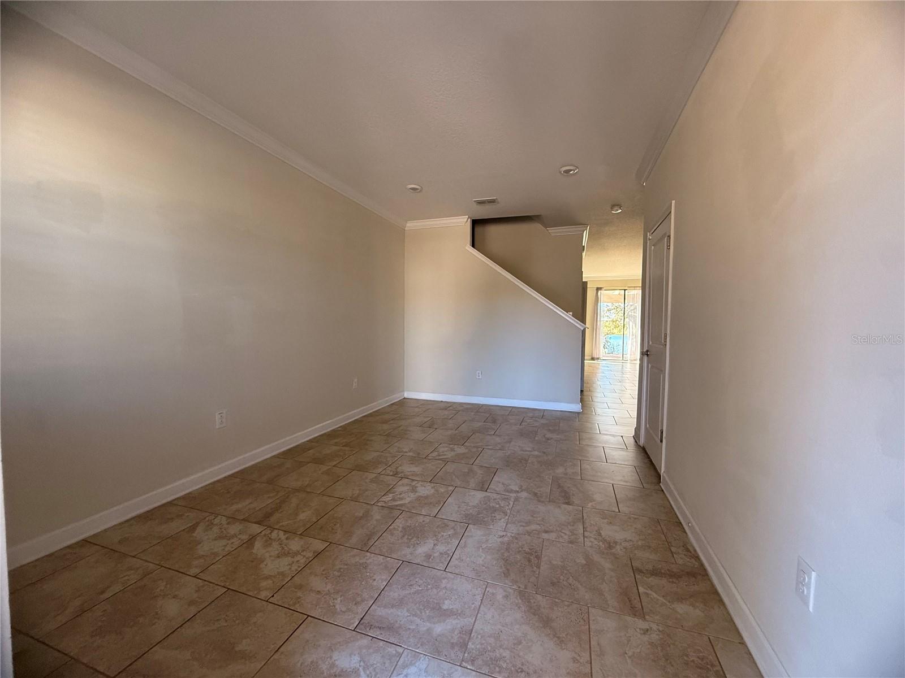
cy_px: 339
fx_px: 366
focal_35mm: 14
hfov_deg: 102.1
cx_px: 452
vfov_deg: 85.7
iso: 250
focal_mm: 2.22
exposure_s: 1/99
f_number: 2.2
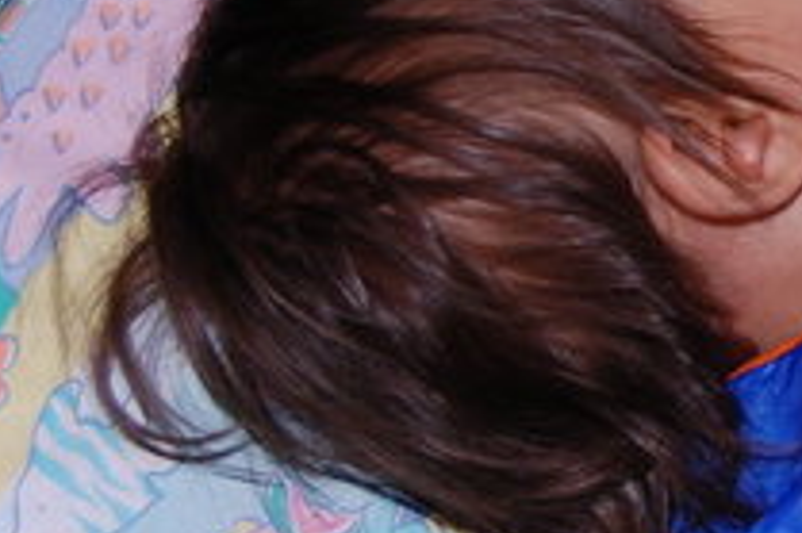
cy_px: 173
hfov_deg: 13.3
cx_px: 1132
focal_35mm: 147
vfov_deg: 9.3
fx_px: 3272
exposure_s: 1/125
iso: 200
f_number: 5.6
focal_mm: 32
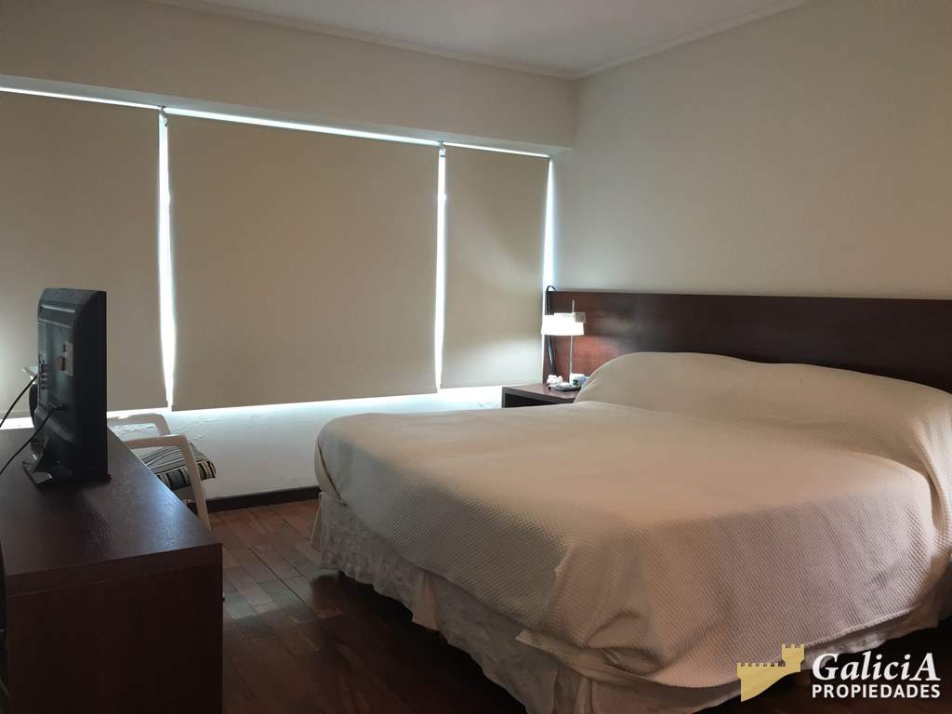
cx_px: 476
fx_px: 798
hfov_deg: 61.7
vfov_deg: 48.2
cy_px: 357
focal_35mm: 29
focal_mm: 4.15
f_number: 2.2
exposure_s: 1/33
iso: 100
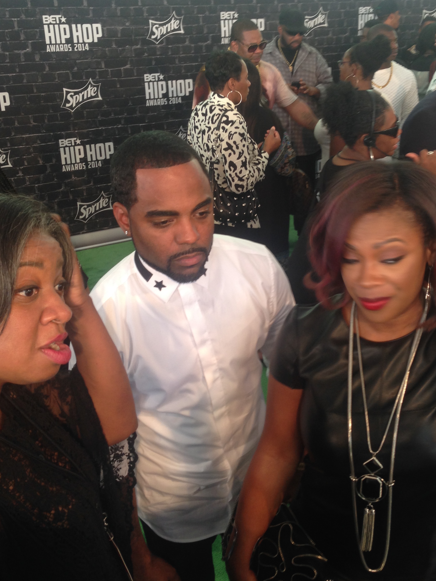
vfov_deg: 44.7
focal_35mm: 42
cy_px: 262
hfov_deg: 34.2
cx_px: 259
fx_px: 706
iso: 50
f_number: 2.4
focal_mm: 4.12
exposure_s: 1/30
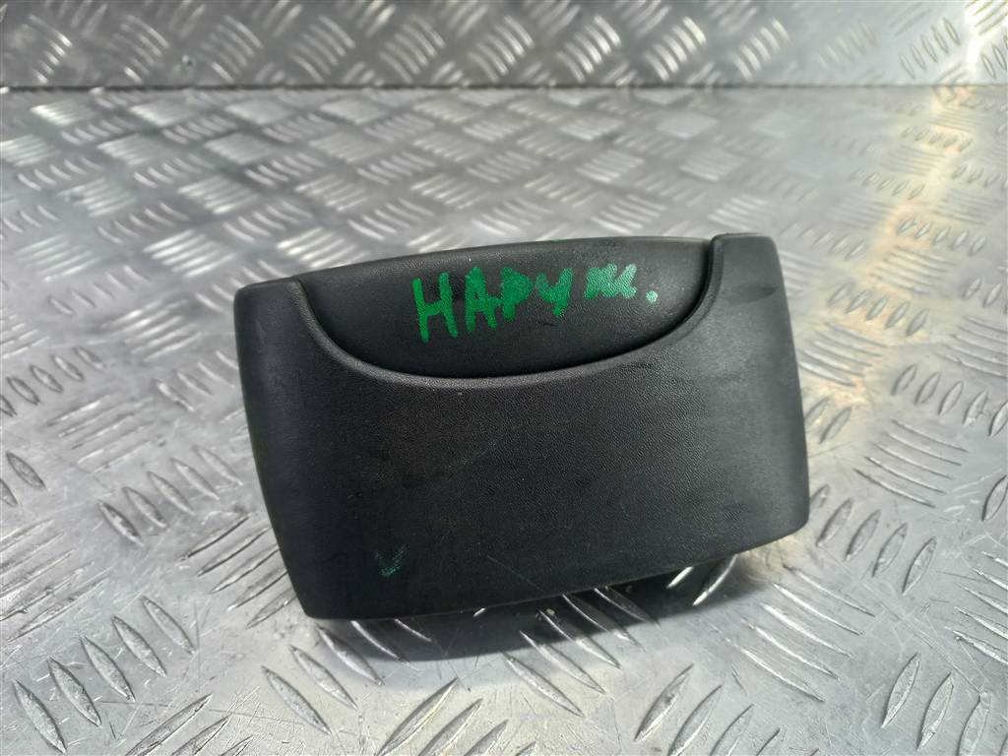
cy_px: 378
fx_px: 728
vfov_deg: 54.9
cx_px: 504
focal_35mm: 25
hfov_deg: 69.4
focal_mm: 4.6
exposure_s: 1/50
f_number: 1.8
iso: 100
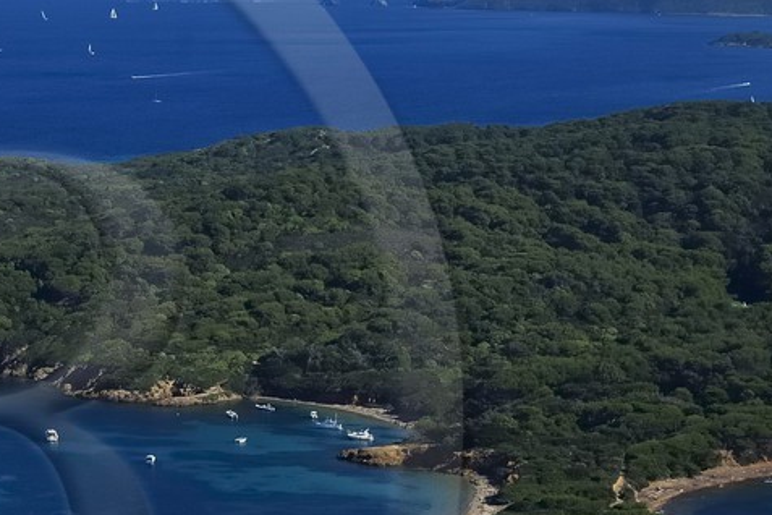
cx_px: -206
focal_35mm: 141
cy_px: 421
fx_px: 3023
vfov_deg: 9.7
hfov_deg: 14.0
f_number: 9
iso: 400
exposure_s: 1/1250
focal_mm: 42
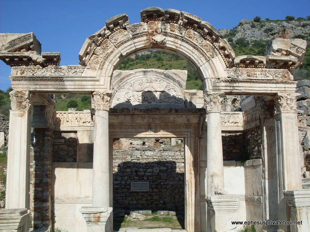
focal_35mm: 38
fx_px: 340
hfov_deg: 49.0
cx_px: 155
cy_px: 116
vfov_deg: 37.7
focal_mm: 6.3
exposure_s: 1/350
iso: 80
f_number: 8.4
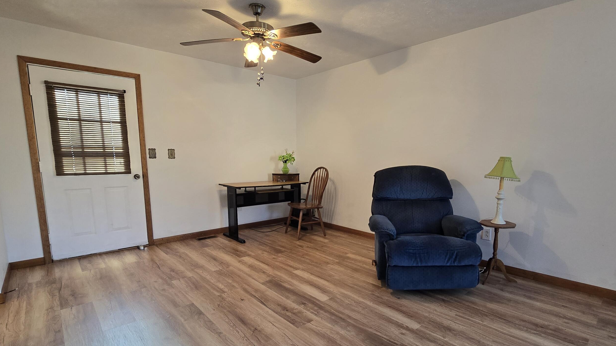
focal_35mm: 17
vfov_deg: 63.6
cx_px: 320
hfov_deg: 95.9
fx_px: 278
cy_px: 198
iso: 160
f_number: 2.2
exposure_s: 1/60
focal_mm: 2.2
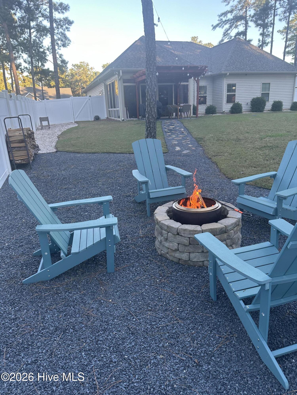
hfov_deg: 56.8
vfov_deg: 71.6
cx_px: 148
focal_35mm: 24
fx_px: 275
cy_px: 198
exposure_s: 1/163
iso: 80
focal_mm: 6.86
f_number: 1.78
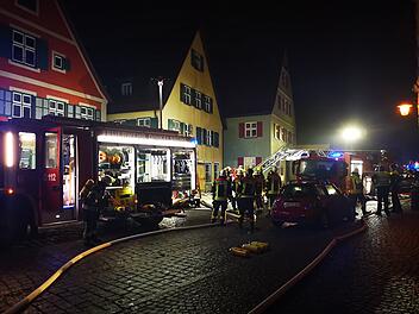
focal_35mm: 27
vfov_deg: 51.4
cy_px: 157
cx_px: 210
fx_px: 327
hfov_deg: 65.3
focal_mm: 5.58
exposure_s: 1/33.3
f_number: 1.8
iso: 320
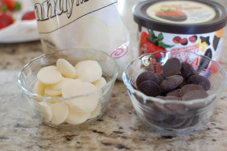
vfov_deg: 25.7
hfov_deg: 37.9
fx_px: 331
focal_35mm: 52
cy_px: 76
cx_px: 114
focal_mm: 35
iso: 400
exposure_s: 1/30
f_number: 2.8
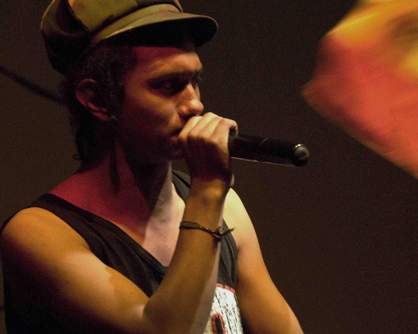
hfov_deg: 6.4
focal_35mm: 301
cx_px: 281
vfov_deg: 5.1
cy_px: 130
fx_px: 3724
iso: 3200
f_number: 5.6
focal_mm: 130
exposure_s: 1/80
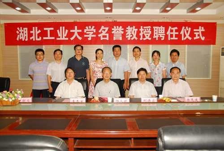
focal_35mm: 33
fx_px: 206
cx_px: 112
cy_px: 76
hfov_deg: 57.1
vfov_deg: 40.2
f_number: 5
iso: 250
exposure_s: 1/60
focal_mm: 22
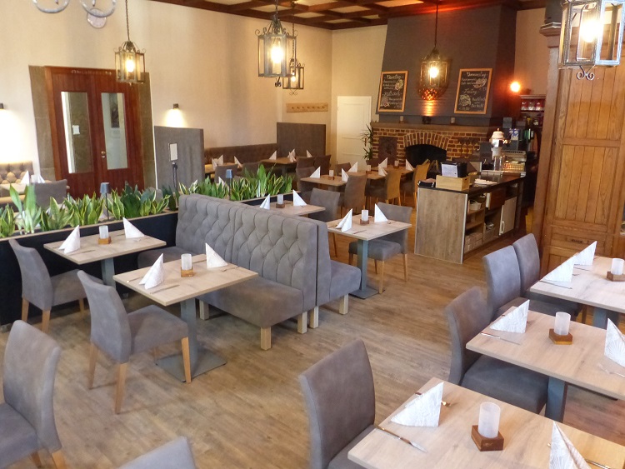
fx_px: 488
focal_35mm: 27
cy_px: 234
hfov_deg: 65.3
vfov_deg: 51.4
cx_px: 312
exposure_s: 1/25
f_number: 2.8
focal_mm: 4.9
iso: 800
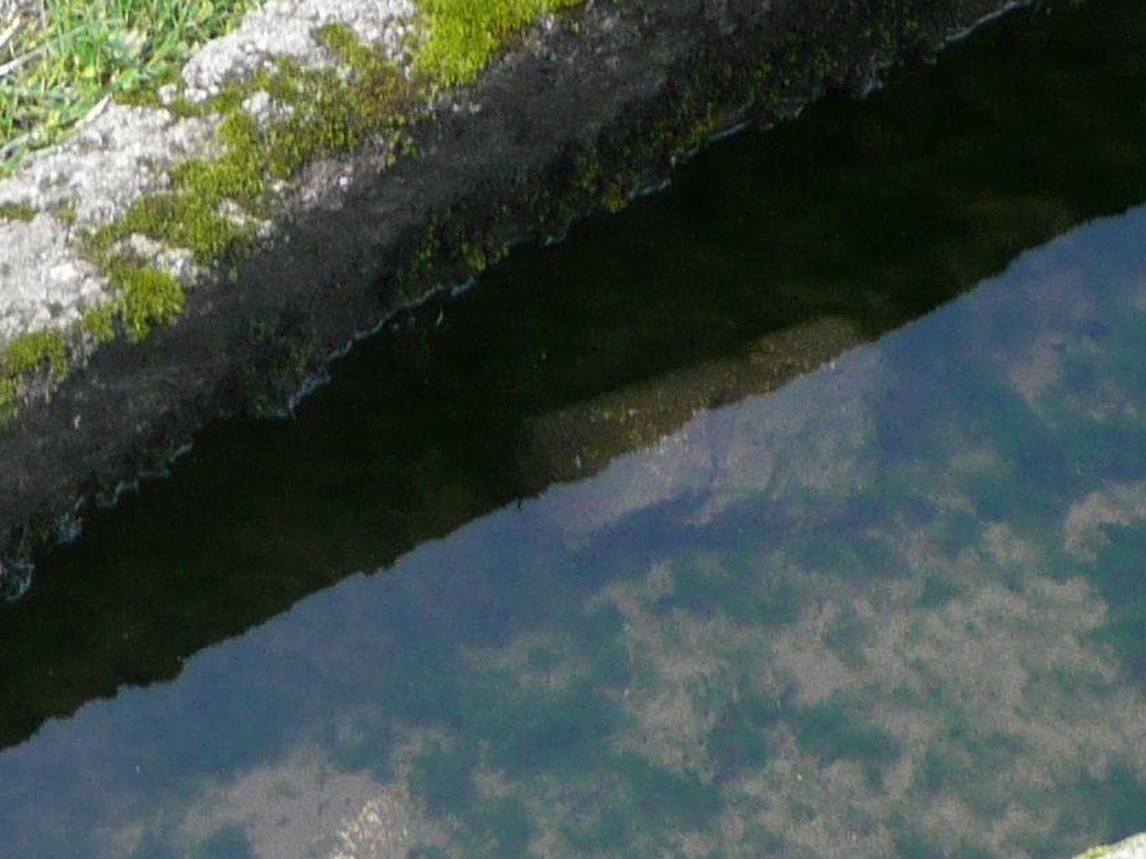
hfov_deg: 12.4
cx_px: 414
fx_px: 5263
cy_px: -103
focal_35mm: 159
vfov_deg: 9.2
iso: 100
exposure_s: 1/60
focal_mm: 7
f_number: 4
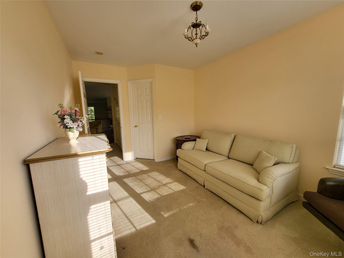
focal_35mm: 13
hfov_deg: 106.2
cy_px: 129
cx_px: 172
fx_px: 129
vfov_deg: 89.9
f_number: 2.2
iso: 32
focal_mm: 1.74
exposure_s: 1/143
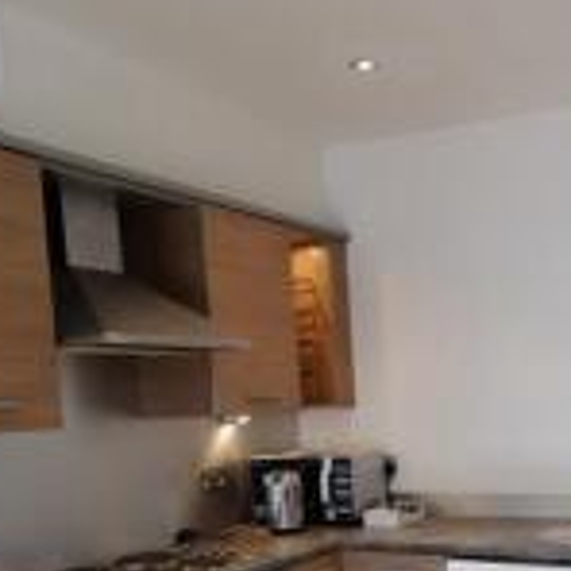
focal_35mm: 41
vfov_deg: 38.1
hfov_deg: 38.7
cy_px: 515
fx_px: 765
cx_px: 490
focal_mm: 10
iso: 250
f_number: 4
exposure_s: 1/30
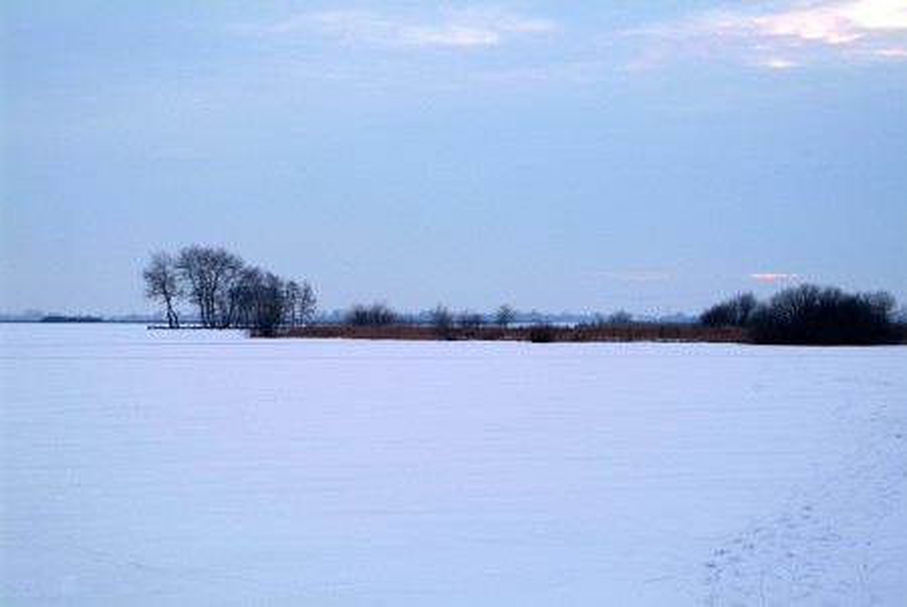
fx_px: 2345
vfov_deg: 14.7
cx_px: 454
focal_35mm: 93
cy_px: 304
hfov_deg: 21.9
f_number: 4
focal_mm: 62
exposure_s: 1/60
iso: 100
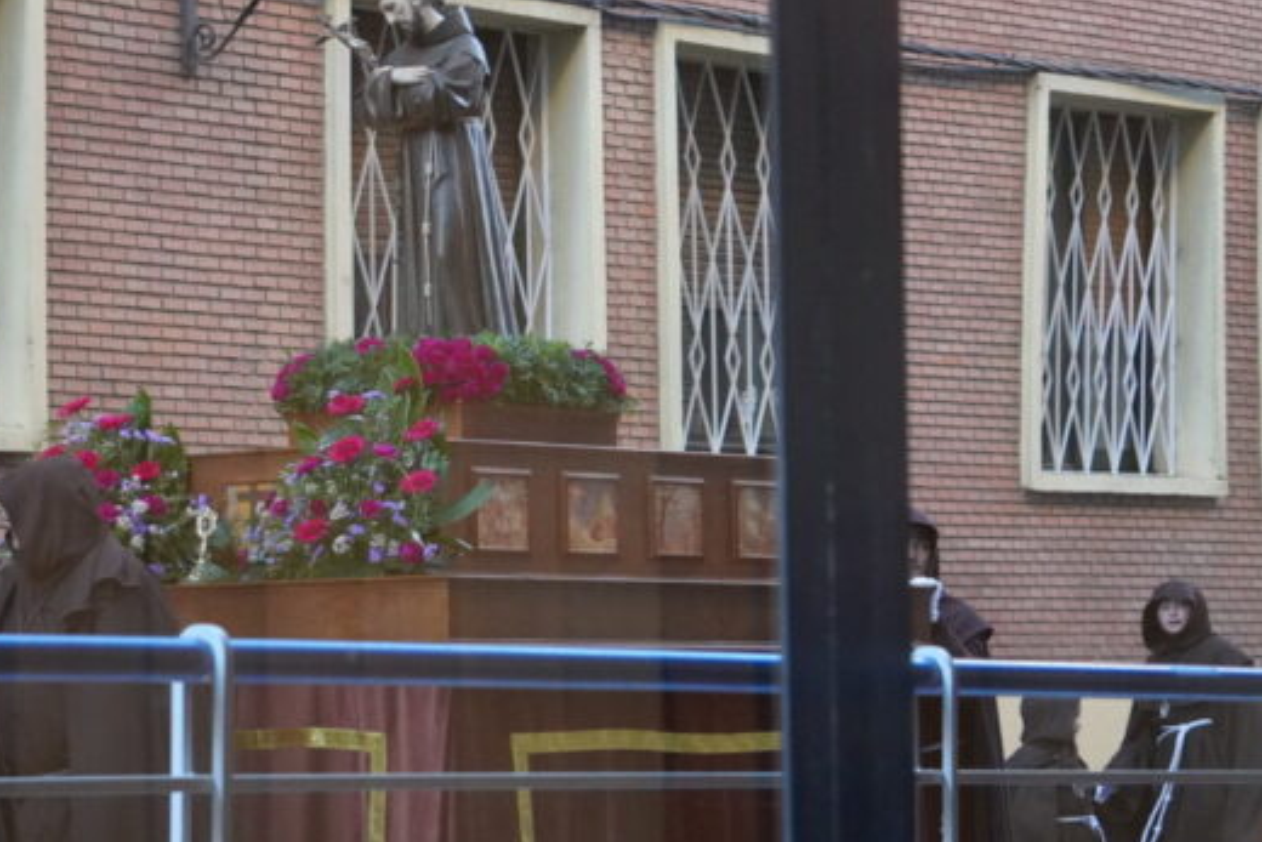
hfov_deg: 16.8
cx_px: 626
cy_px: 364
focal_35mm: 122
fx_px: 4269
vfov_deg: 11.3
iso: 5000
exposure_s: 1/160
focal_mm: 55
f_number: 4.5
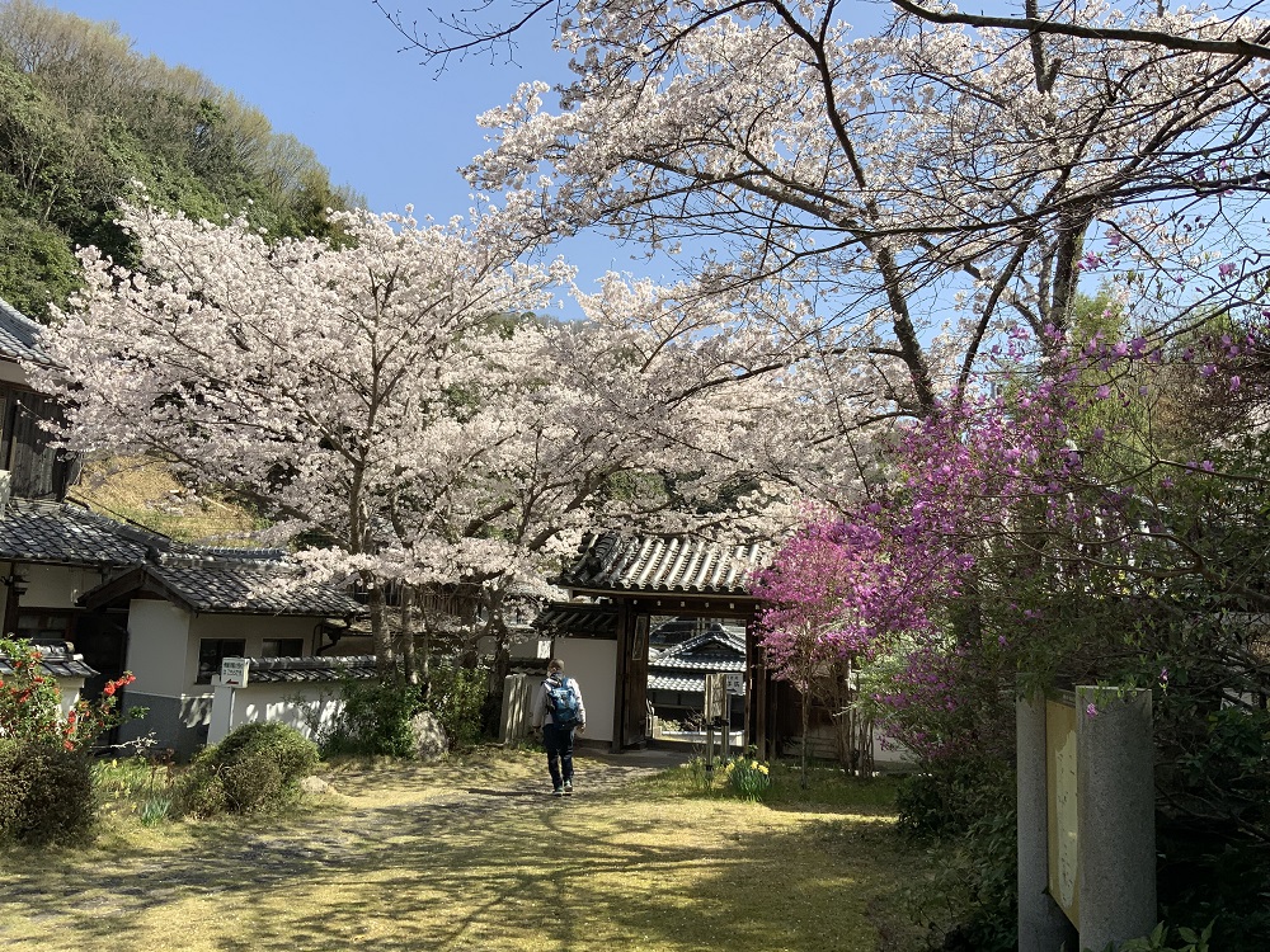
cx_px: 635
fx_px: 1064
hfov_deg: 61.7
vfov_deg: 48.2
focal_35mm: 29
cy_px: 476
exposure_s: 1/1412
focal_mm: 3
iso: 16
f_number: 1.8
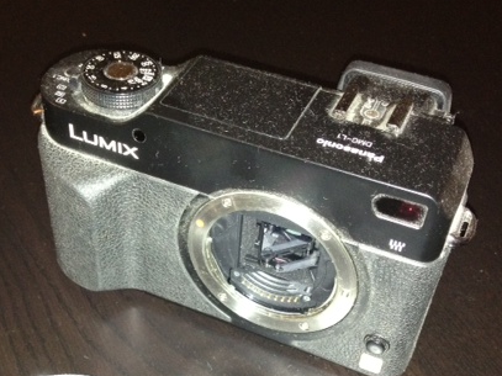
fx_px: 797
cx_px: 207
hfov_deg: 34.9
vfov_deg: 26.2
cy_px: 287
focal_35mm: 55
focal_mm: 4.28
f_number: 2.4
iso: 320
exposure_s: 1/16
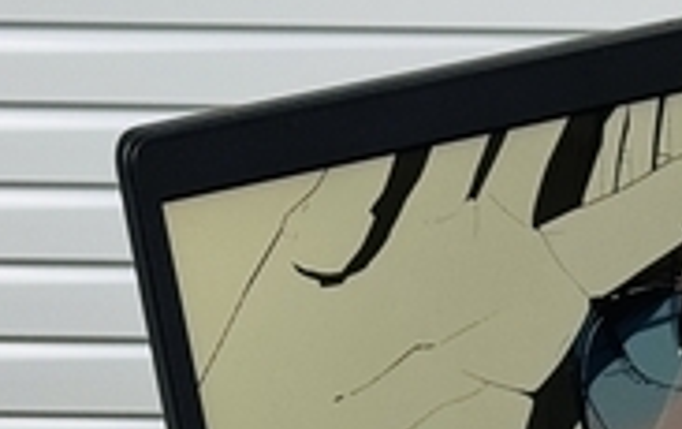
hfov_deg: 9.2
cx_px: 1051
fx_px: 4133
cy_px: 716
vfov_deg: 5.9
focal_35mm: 222
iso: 50
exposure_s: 1/121
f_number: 1.78
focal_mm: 6.76
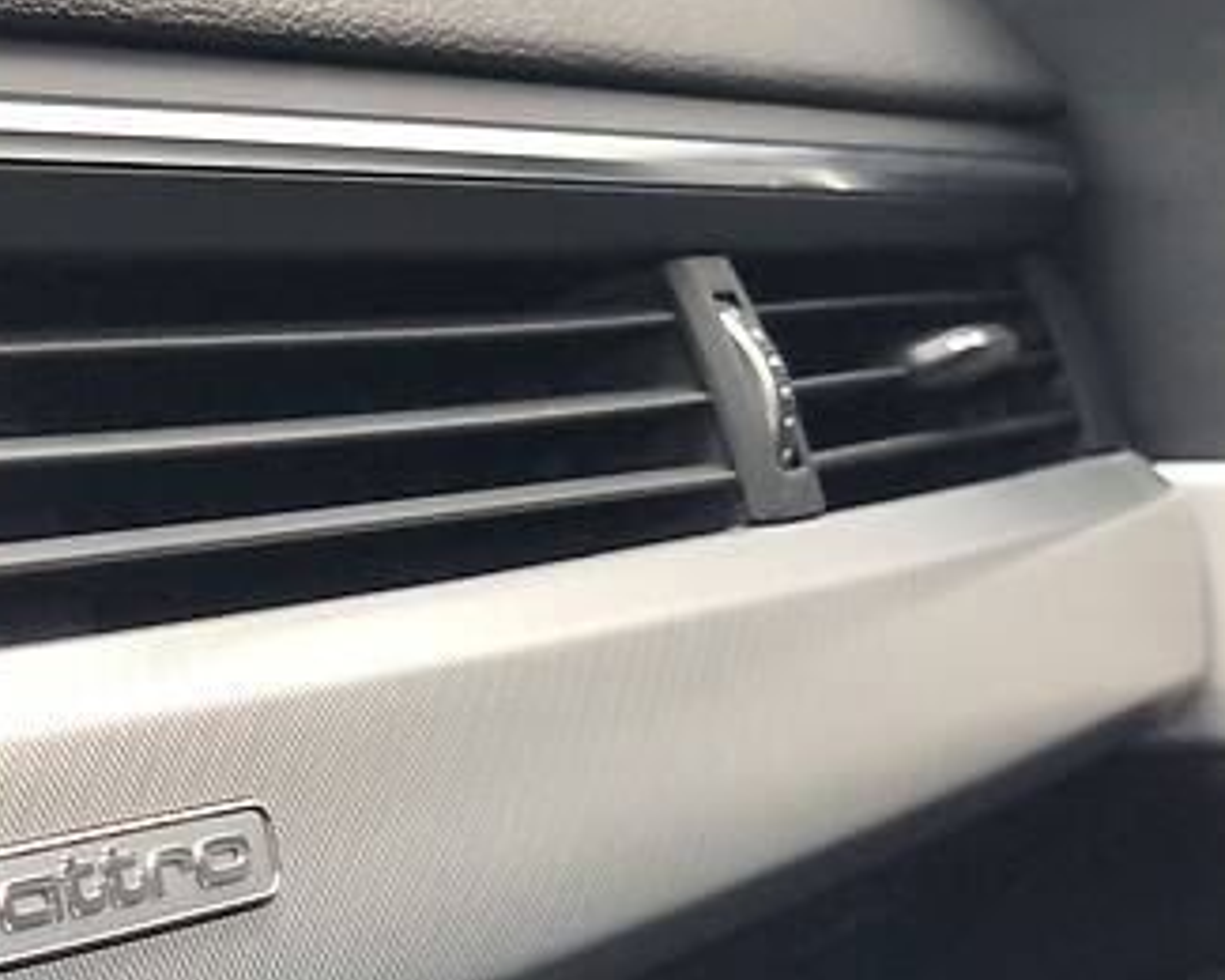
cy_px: 667
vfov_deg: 12.3
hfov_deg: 15.1
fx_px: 4532
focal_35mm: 125
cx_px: -49
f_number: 2.4
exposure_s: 1/60
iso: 64
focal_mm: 6
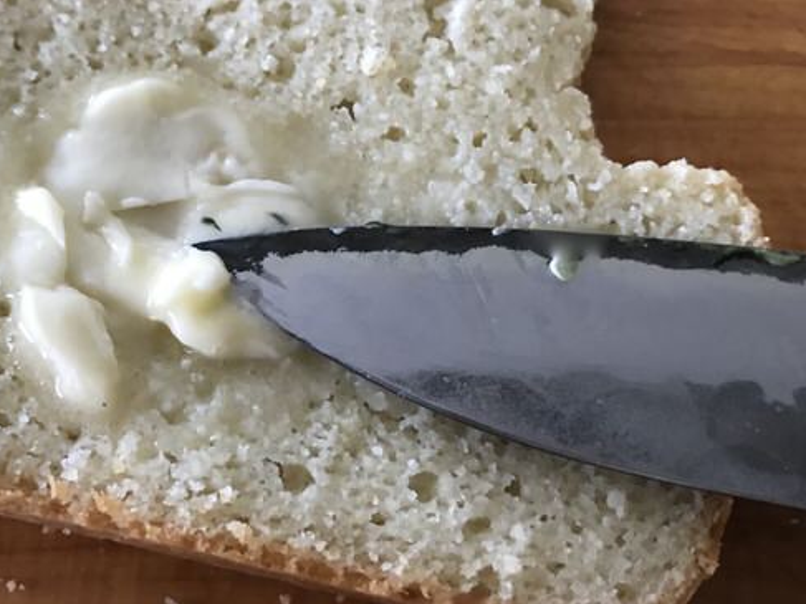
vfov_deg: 31.4
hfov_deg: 41.0
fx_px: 1071
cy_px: 230
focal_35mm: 46
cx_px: 303
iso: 64
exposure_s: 1/15
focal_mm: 3.99
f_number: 1.8
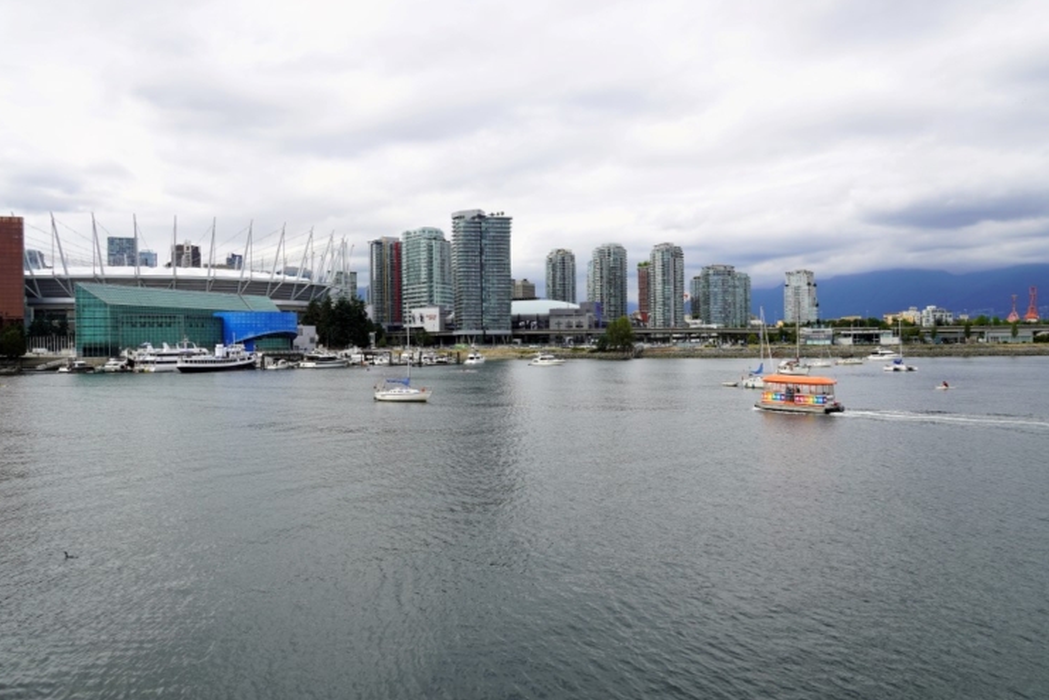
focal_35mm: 28
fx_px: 816
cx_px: 514
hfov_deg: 65.5
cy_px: 350
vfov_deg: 46.4
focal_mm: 18
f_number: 10
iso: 100
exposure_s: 1/160
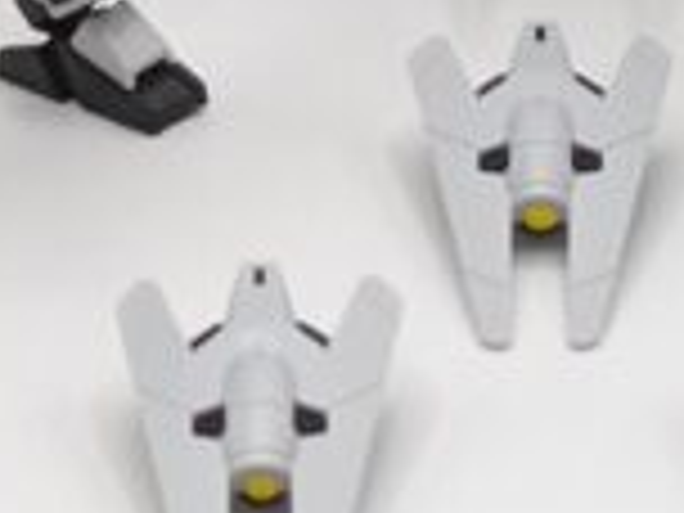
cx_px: 594
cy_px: -209
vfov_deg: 5.5
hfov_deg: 7.3
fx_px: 5315
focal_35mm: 269
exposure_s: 1/176
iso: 81
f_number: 1.89
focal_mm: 5.43
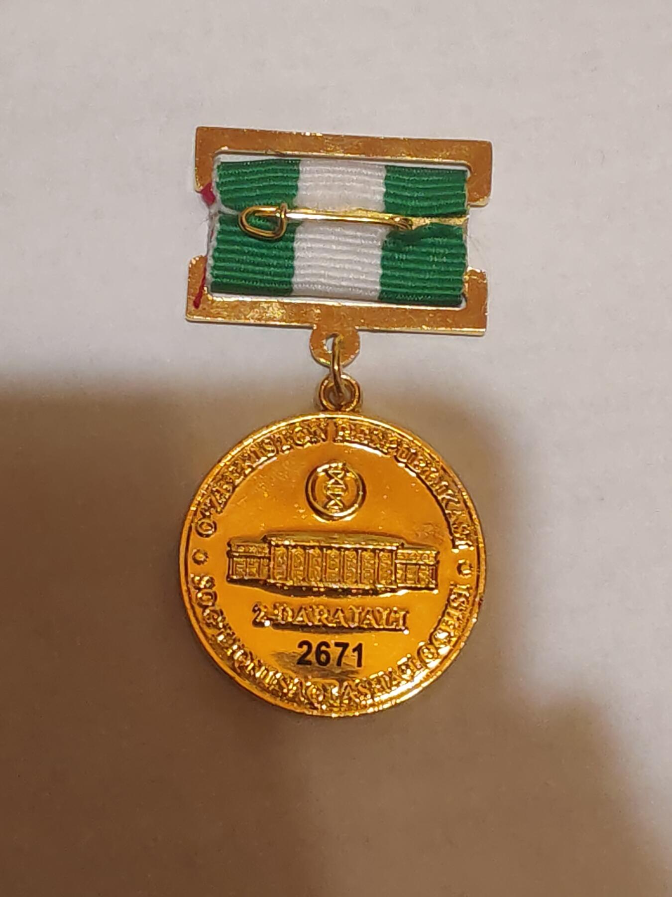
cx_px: 336
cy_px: 448
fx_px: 2459
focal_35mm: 95
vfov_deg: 20.7
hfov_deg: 15.6
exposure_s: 1/25
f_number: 1.95
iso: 640
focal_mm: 5.52
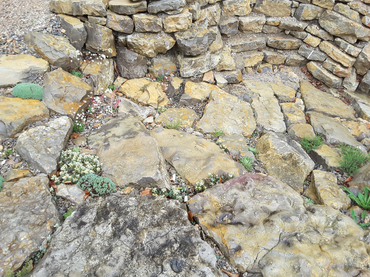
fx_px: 331
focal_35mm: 31
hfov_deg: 58.4
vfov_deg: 45.4
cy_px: 138
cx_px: 185
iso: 40
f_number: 1.9
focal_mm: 2.9
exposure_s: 1/156
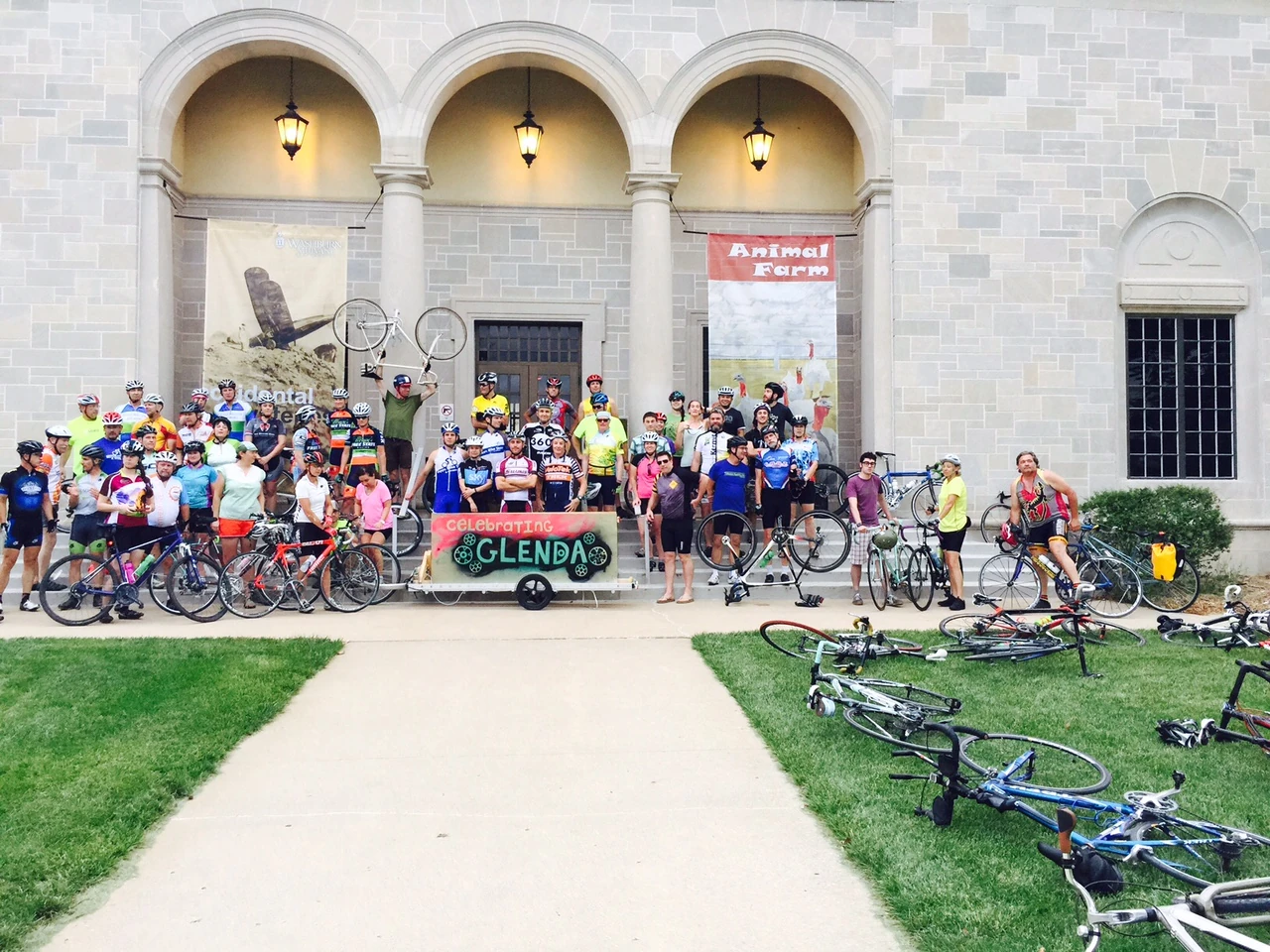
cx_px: 635
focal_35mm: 29
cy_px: 476
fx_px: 1064
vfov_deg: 48.2
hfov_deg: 61.7
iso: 40
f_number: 2.2
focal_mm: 4.15
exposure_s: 1/30
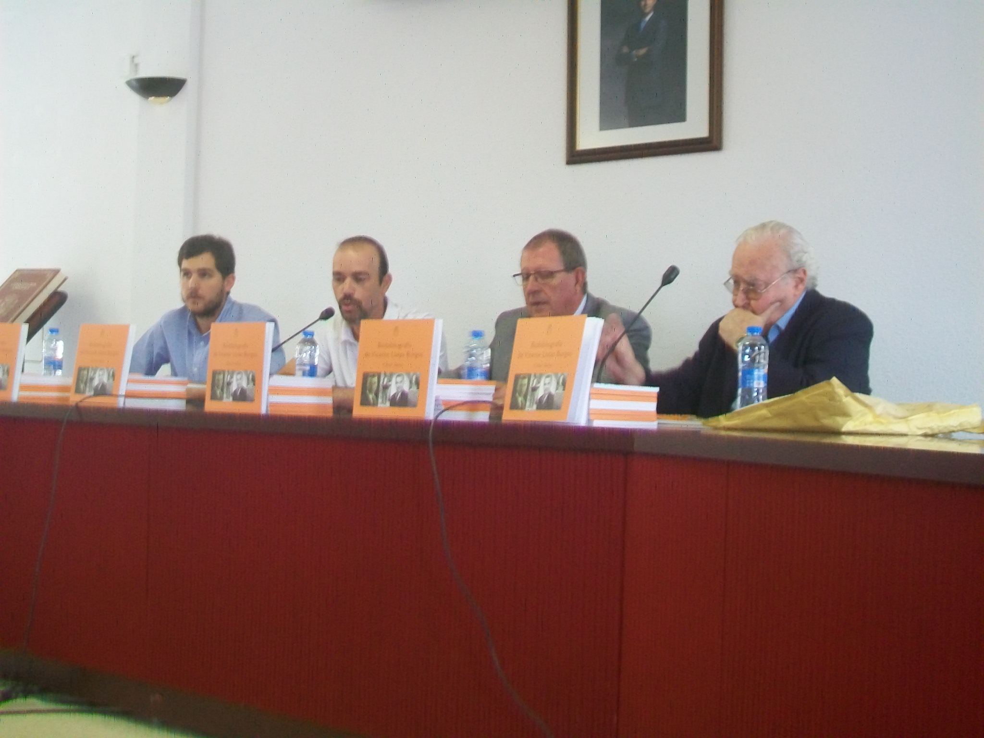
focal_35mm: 50
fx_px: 1421
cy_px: 369
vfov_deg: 29.1
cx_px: 492
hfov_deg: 38.2
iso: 160
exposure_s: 1/10
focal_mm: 8.8
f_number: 3.6
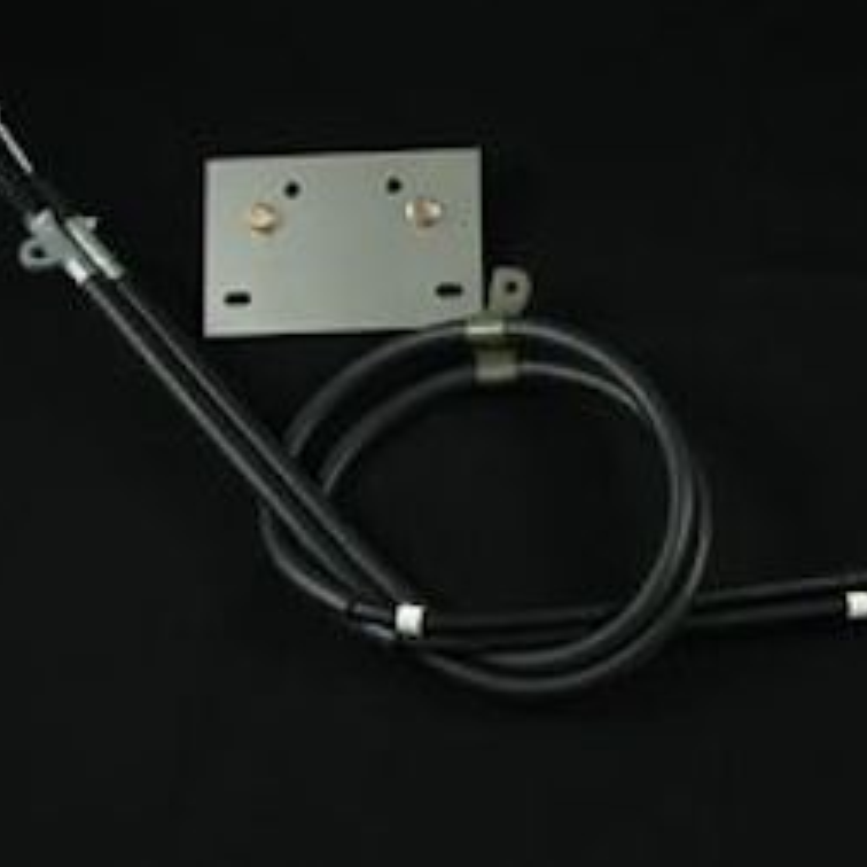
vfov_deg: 29.2
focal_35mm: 59
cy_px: 435
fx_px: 1663
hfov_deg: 28.9
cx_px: 609
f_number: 16
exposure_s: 1/125
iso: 200
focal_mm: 29
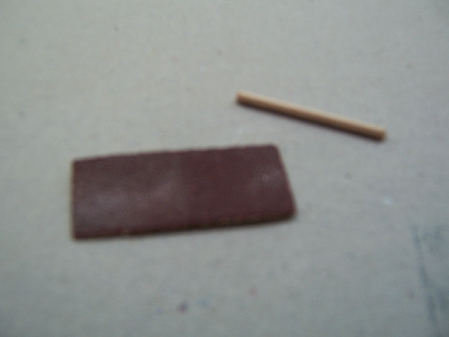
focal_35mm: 33
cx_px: 224
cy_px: 168
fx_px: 428
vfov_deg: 42.9
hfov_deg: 55.4
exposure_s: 1/90
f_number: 3.4
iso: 80
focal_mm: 5.5
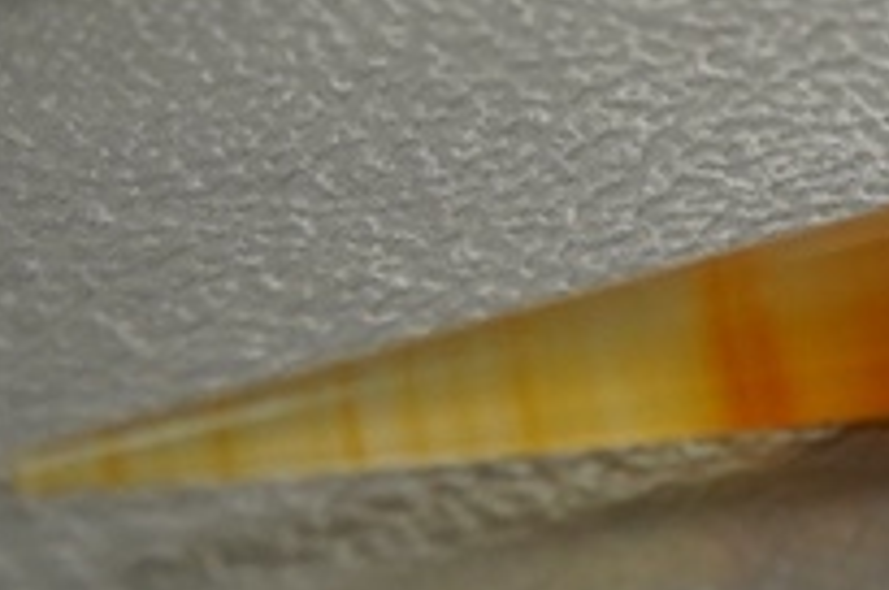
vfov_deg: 6.6
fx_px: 4882
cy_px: -698
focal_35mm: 198
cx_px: 1687
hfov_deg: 9.8
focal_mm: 30
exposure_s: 1/125
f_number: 8
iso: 1250
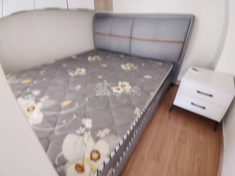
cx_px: 118
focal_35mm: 17
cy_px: 88
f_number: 2.4
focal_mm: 1.78
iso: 640
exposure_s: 1/16.7
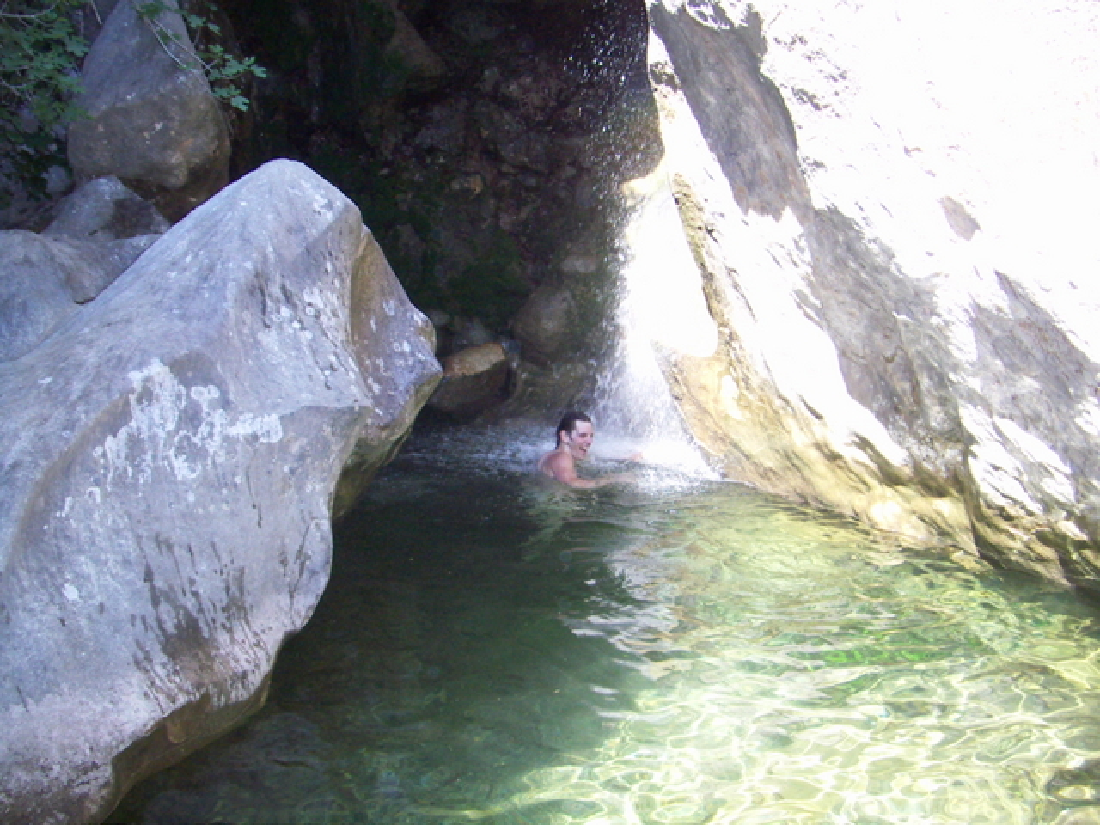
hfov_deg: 51.4
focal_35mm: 36
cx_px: 550
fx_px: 1144
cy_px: 412
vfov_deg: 39.7
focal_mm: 4.7
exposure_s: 1/320
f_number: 2.8
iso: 160
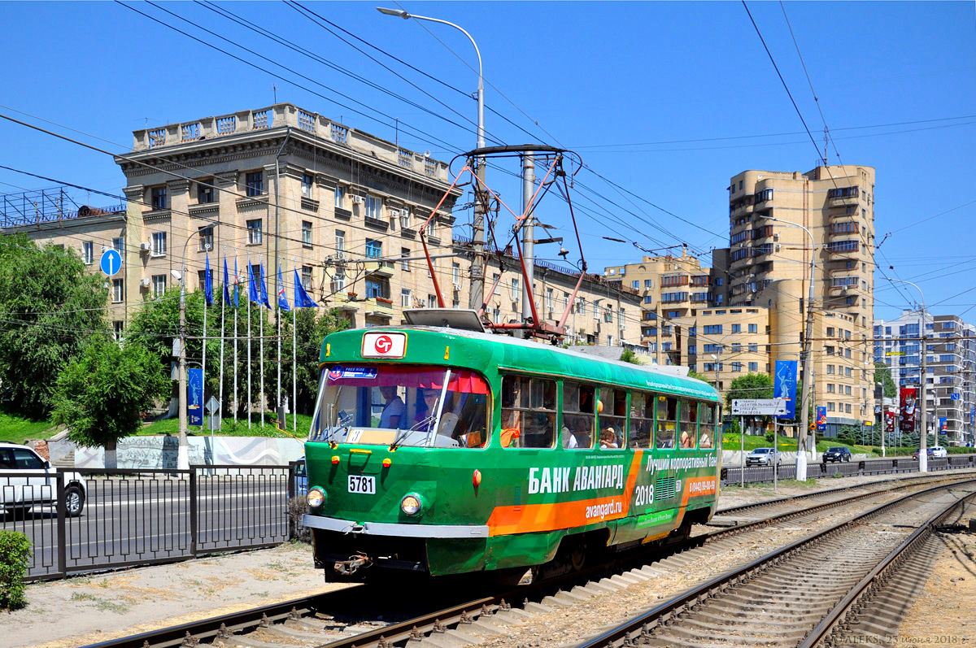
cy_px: 324
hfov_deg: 49.6
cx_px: 488
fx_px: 1056
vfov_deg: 34.1
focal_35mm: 39
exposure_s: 1/500
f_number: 8
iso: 200
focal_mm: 26
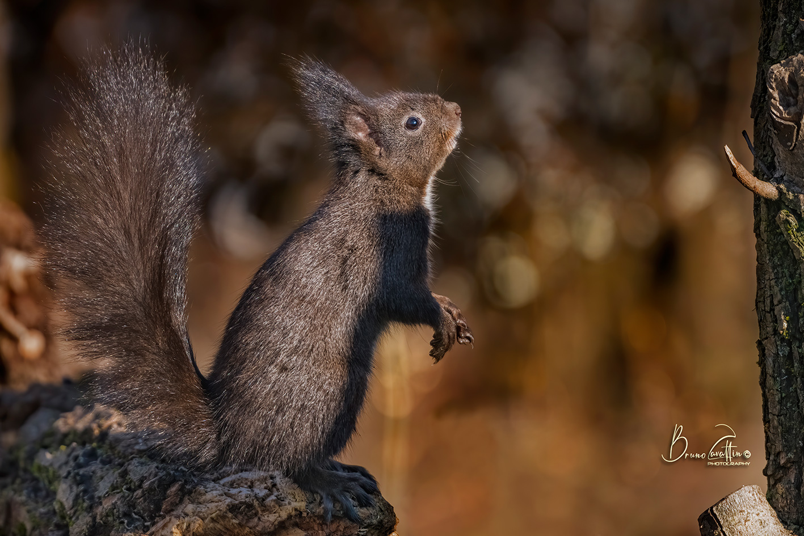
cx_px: 402
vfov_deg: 3.1
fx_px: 10050
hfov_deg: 4.6
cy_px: 268
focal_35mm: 450
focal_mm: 450
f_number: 5.6
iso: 500
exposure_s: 1/800
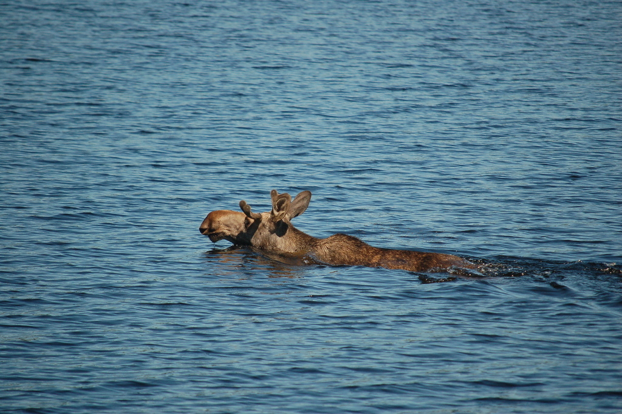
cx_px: 311
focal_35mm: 300
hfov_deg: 6.9
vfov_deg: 4.6
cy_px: 207
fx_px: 5179
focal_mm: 200
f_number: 5.6
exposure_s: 1/640
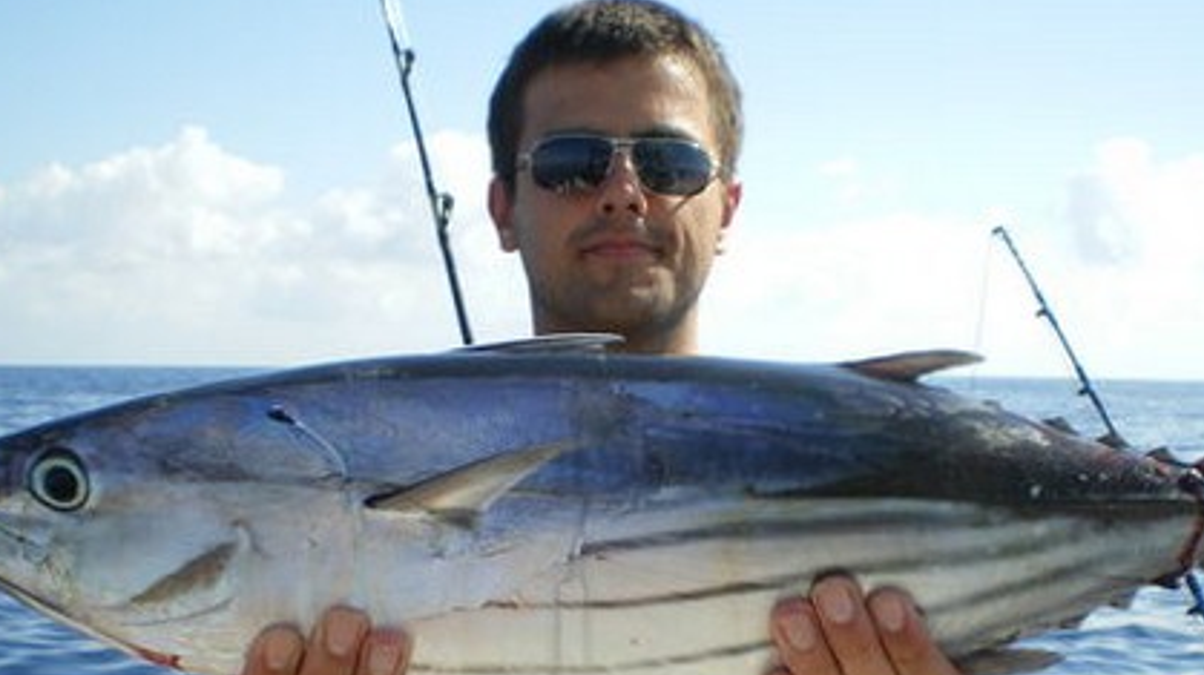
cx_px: 638
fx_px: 1882
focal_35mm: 59
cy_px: 517
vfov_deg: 20.2
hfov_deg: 35.5
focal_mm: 6.3
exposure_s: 1/320
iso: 50
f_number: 4.6
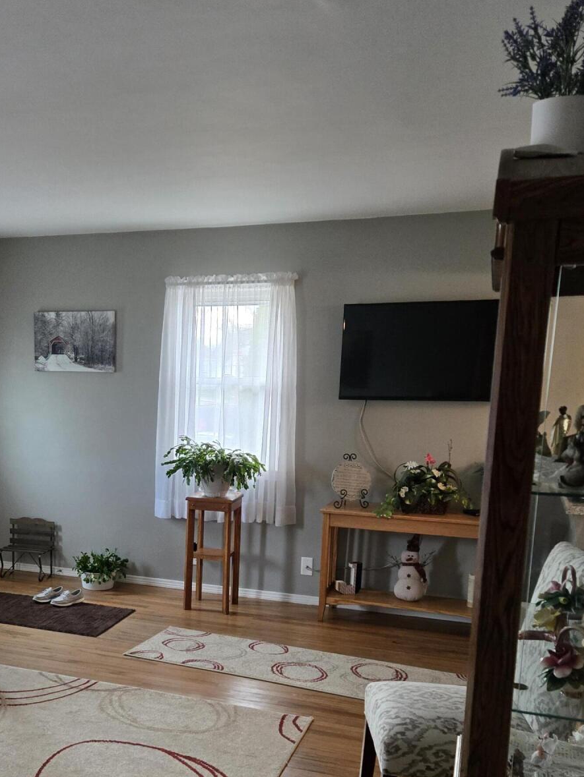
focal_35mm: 39
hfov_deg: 35.4
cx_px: 100
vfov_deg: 47.1
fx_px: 877
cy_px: 519
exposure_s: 1/120
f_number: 1.8
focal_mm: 5.4
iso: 400
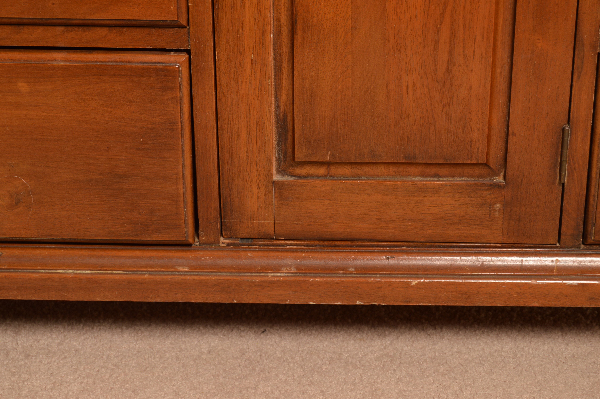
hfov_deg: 24.6
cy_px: 200
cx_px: 300
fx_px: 1374
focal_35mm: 82
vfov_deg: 16.5
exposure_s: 1/100
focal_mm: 55
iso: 200
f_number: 8
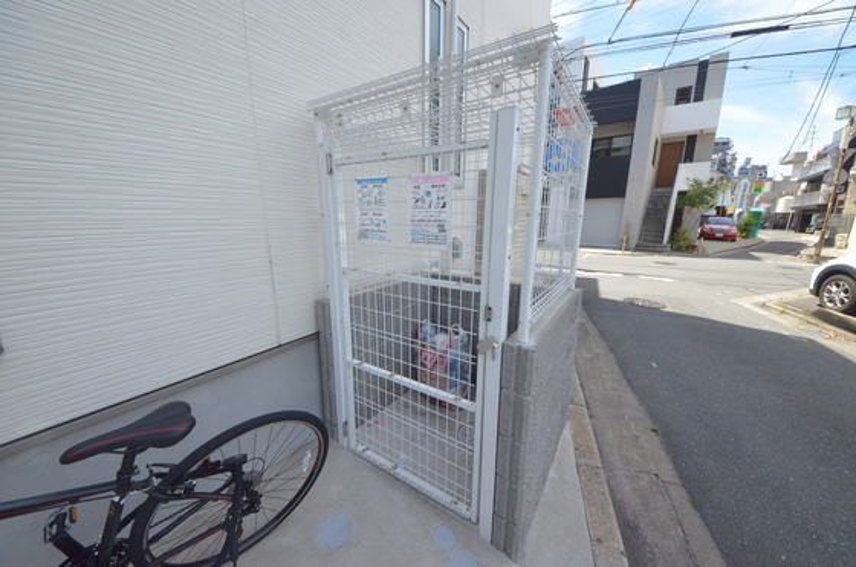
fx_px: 285
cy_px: 284
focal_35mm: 12
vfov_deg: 89.8
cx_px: 428
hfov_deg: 112.7
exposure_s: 1/750
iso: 2000
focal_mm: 8
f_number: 13
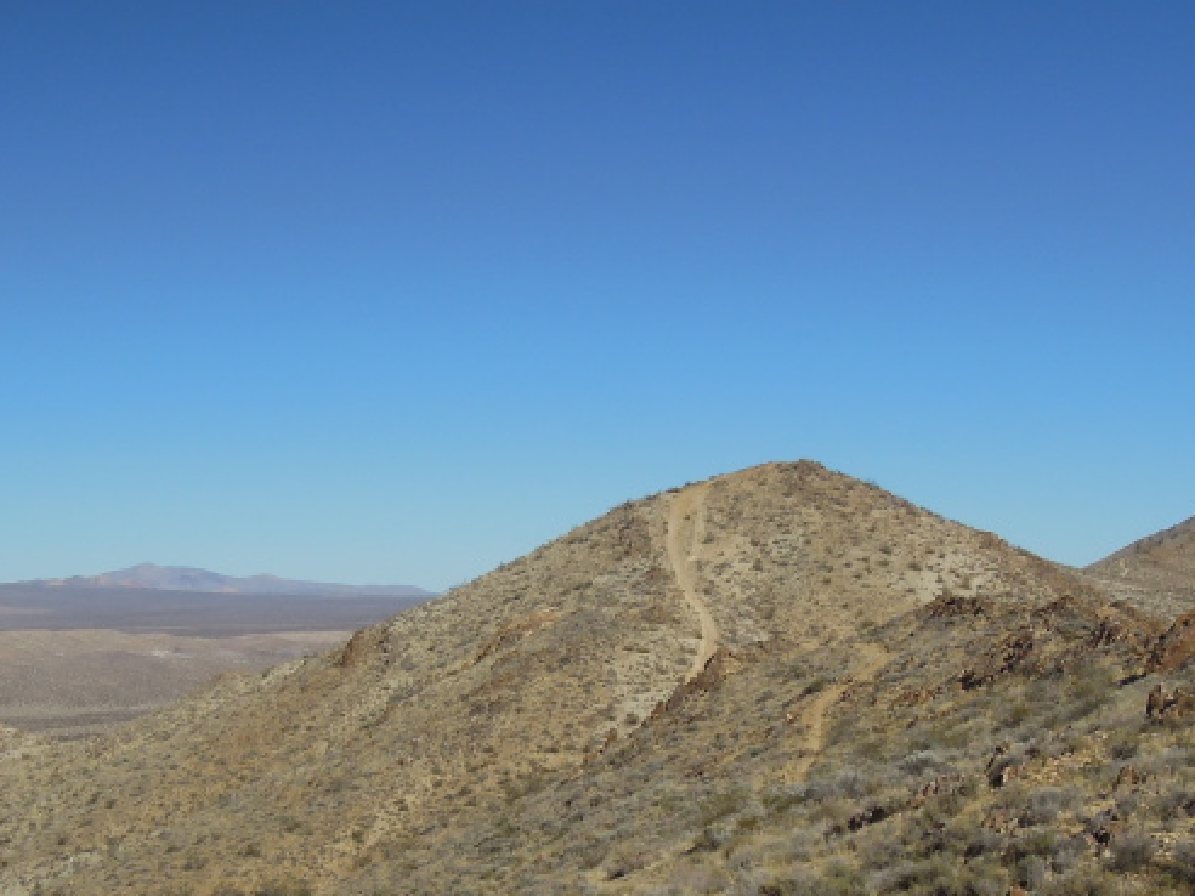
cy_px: 682
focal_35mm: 65
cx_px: 510
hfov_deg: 29.8
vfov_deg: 22.4
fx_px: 2244
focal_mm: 7.2
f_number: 5.8
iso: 160
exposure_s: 1/1250
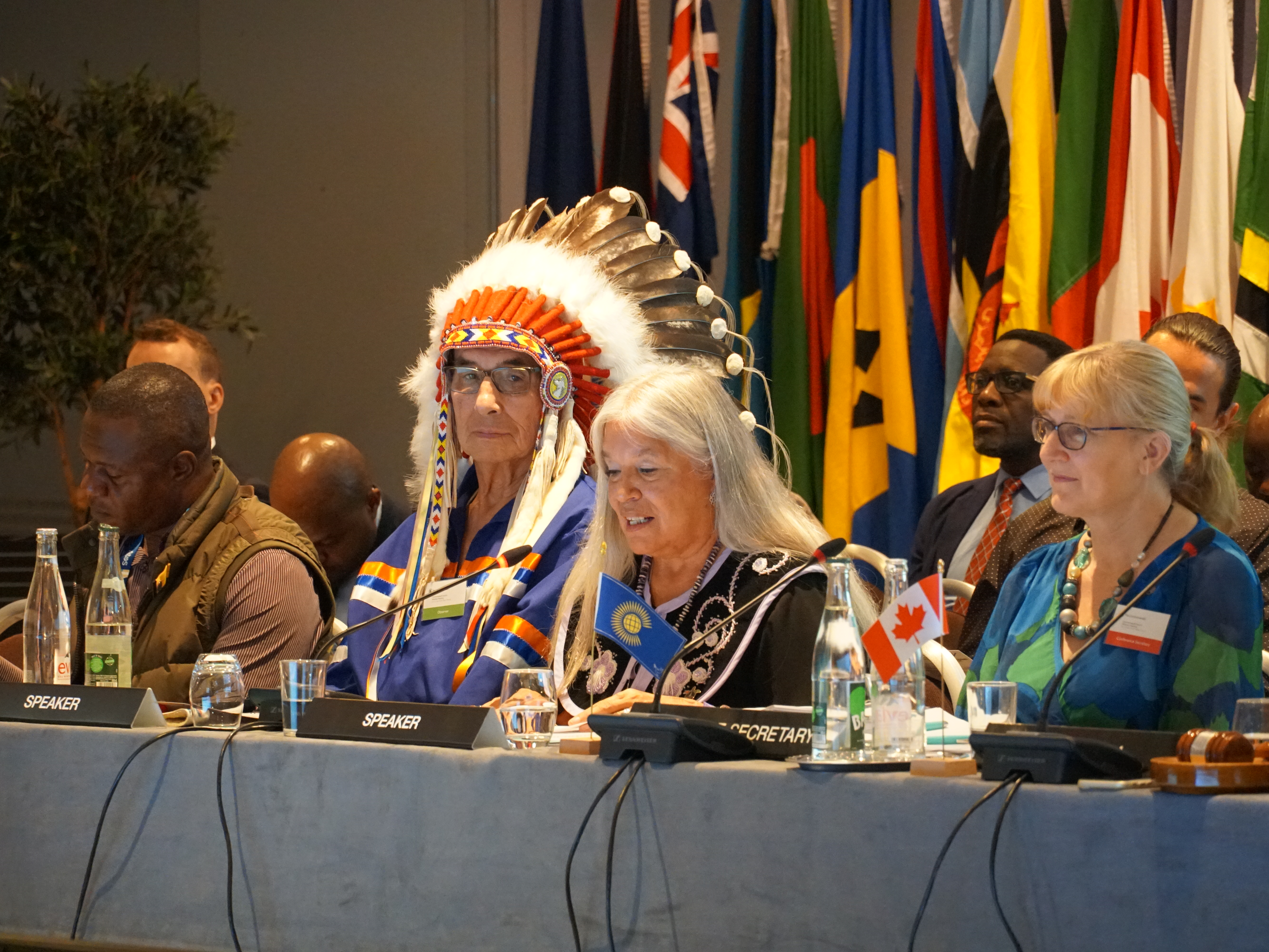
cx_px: 615
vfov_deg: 6.8
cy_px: 475
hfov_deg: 9.0
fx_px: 8048
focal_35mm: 220
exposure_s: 1/100
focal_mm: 135
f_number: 5.6
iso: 6400
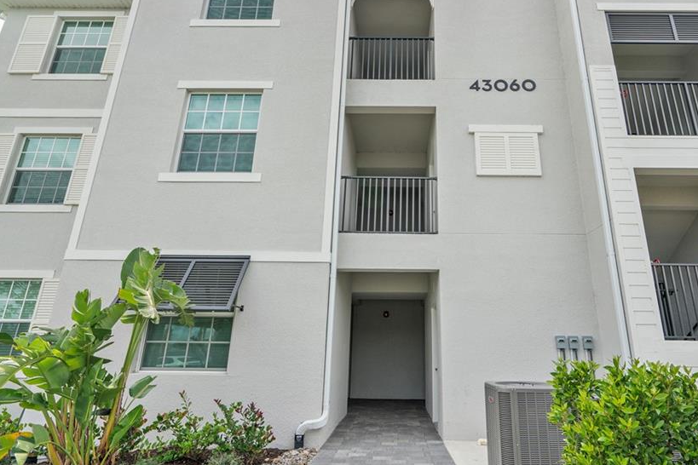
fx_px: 388
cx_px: 394
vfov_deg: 61.9
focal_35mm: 20
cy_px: 226
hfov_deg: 83.6
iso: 640
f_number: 8
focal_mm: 16
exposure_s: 1/1500
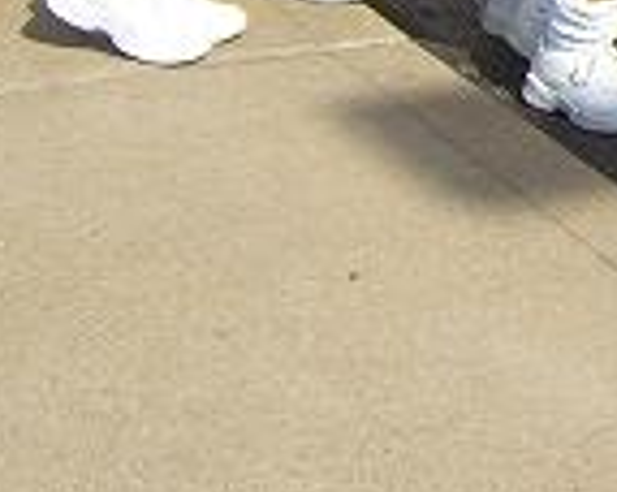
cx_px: 1212
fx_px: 3337
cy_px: -483
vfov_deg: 8.0
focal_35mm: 183
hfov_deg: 9.9
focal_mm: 6.2
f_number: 4.3
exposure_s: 1/640
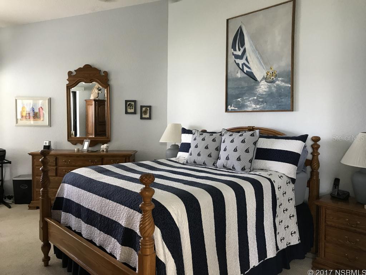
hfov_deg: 63.4
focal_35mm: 28
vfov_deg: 49.7
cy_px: 138
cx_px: 183
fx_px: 296
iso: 40
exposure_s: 1/15
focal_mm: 3.99
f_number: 1.8
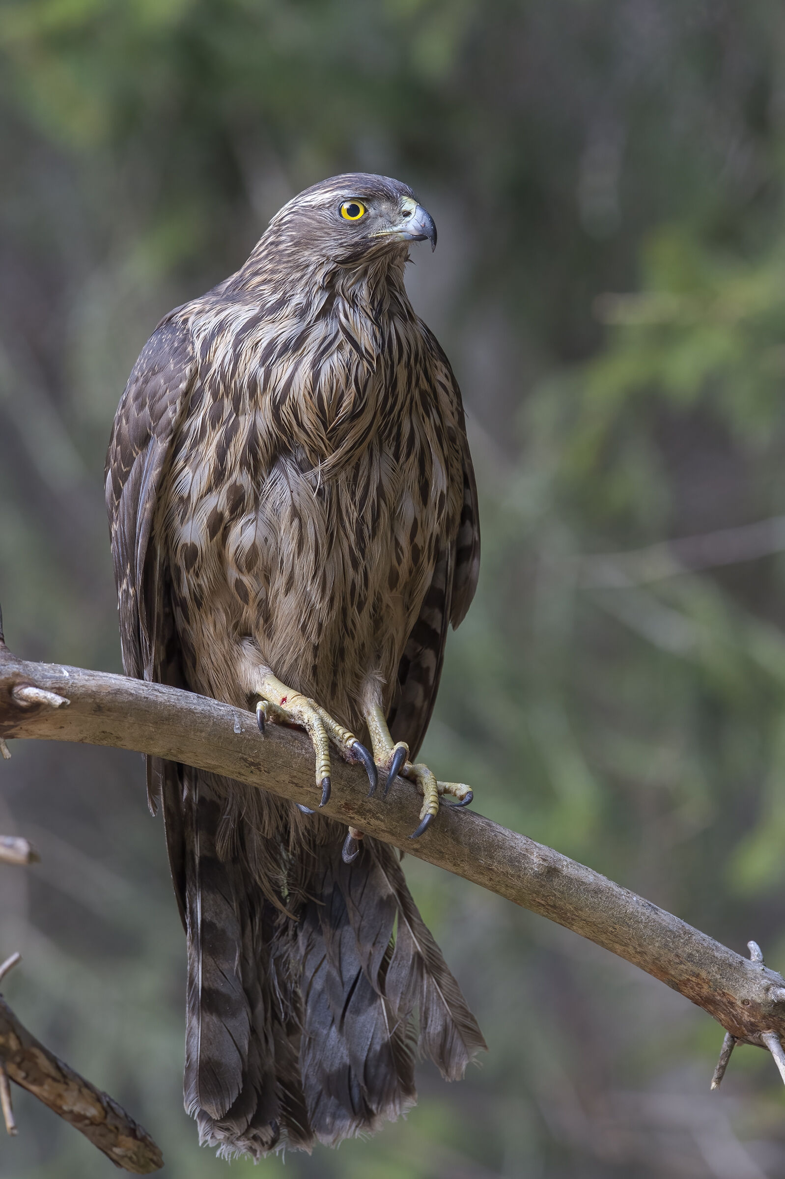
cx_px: 392
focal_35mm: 600
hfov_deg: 2.3
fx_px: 19640
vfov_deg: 3.4
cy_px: 590
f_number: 7.1
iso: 2500
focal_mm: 600
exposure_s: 1/250
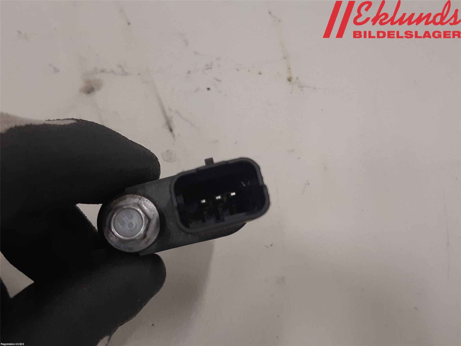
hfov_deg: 67.3
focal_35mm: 26
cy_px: 173
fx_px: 346
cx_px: 230
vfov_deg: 53.1
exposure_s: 1/50
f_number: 1.7
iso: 125
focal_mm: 3.93
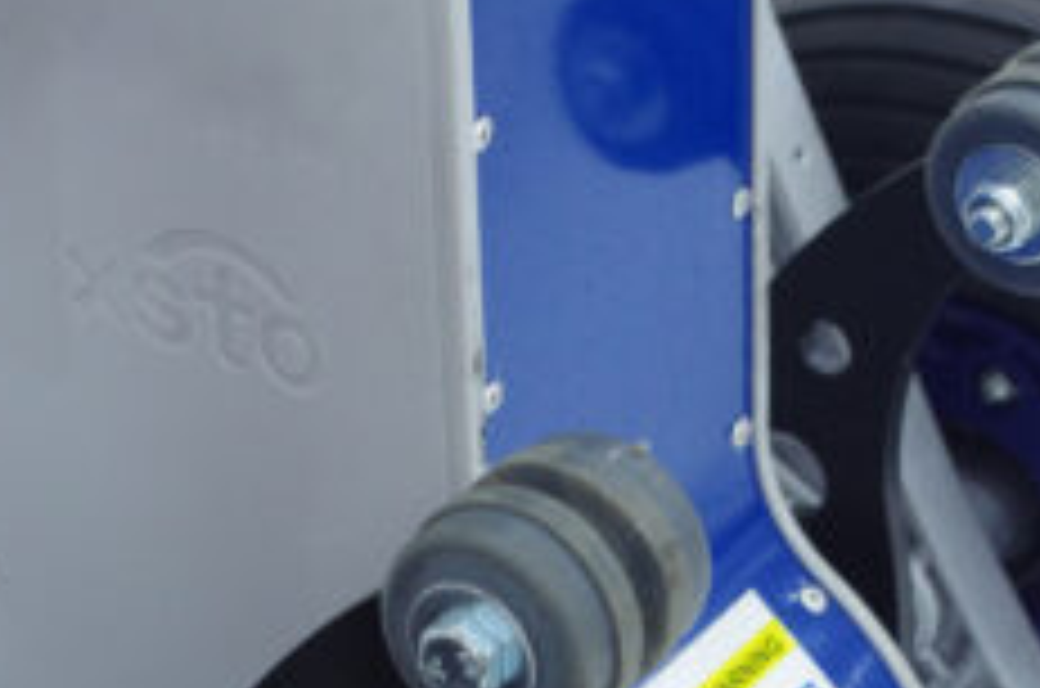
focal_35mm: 135
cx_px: 675
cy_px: 690
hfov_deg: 15.2
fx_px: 3892
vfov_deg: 10.0
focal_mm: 35
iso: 1600
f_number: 6.3
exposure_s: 1/30
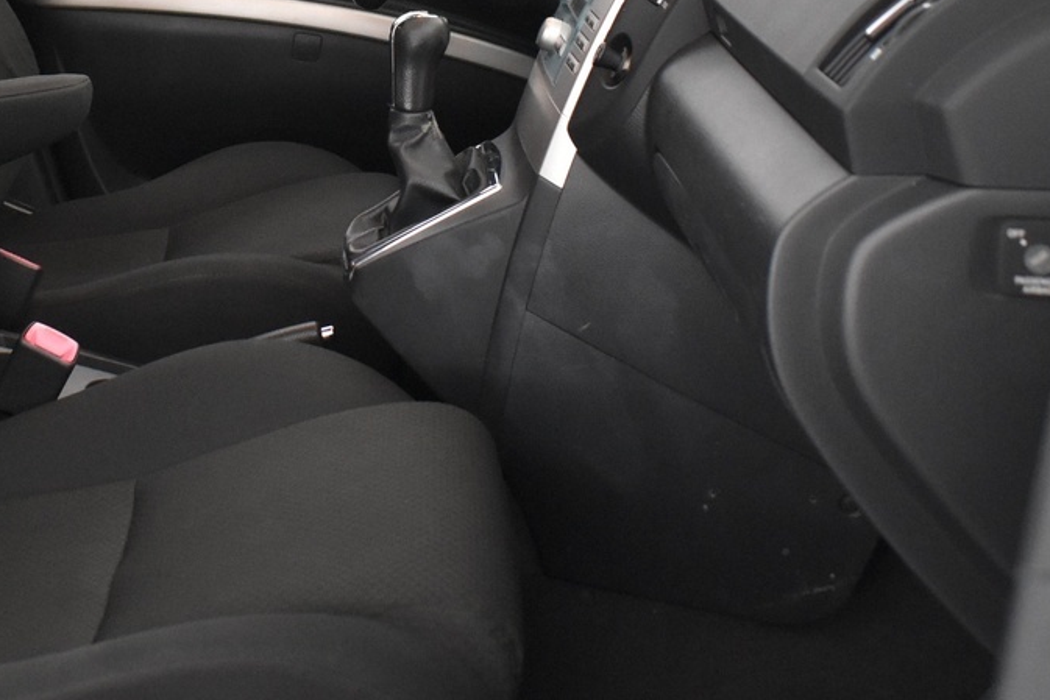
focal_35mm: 65
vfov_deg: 20.6
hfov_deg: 30.7
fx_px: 1896
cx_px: 332
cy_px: 108
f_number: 3.5
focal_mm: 18
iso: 2500
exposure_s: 1/30
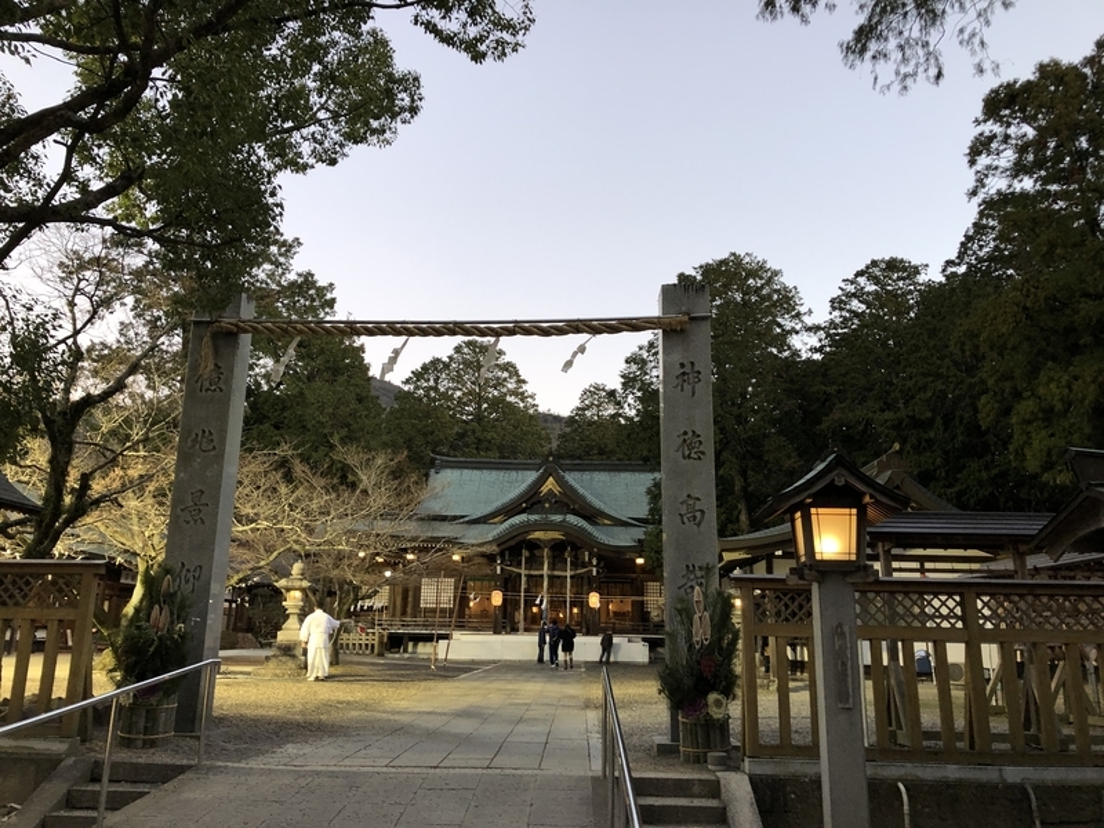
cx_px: 552
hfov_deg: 63.4
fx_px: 893
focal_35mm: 28
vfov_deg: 49.7
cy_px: 414
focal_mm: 3.99
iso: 40
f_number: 1.8
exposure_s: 1/20
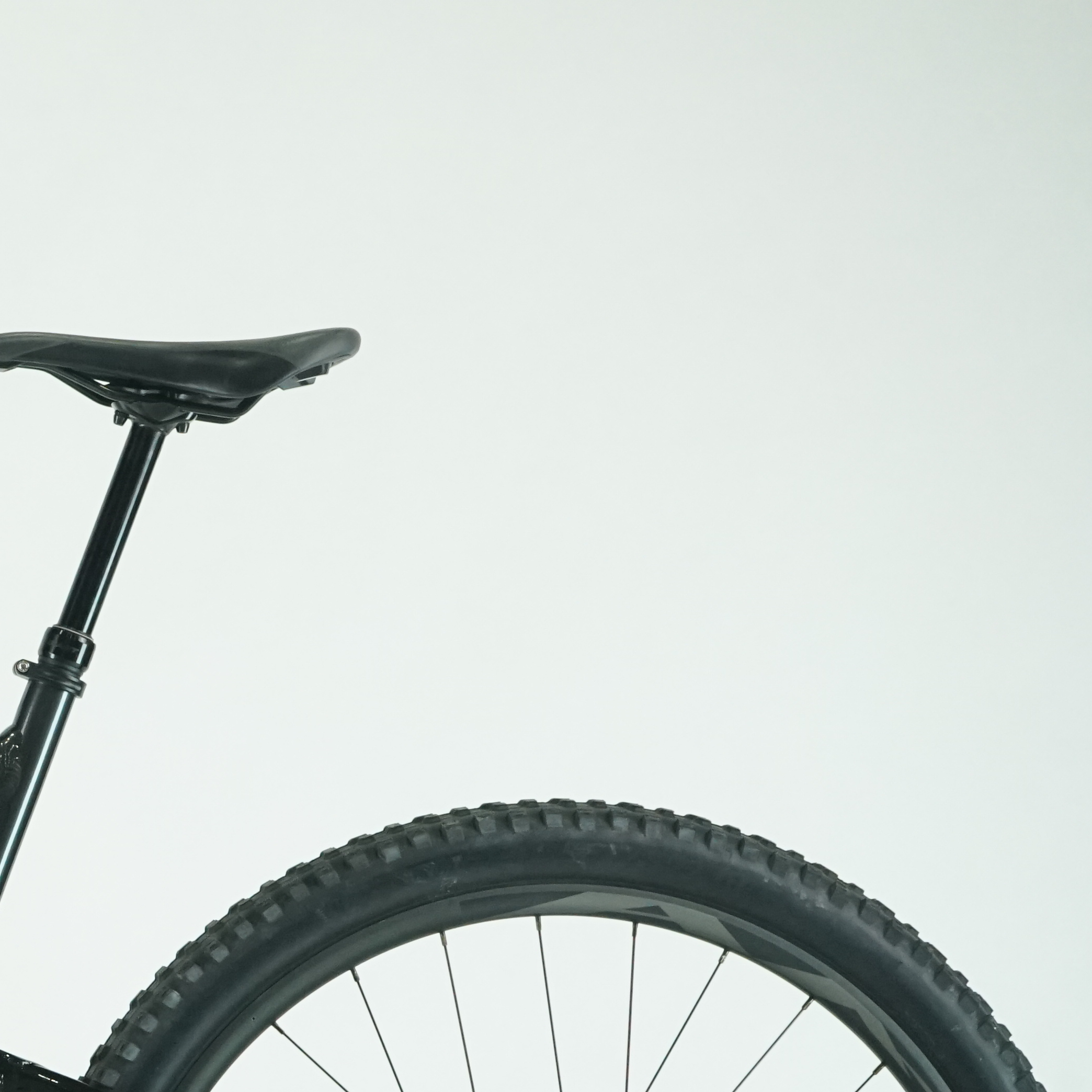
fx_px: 4533
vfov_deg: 13.7
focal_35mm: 127
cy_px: 908
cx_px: -414
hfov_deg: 13.2
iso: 2500
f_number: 7.1
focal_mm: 52
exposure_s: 1/200
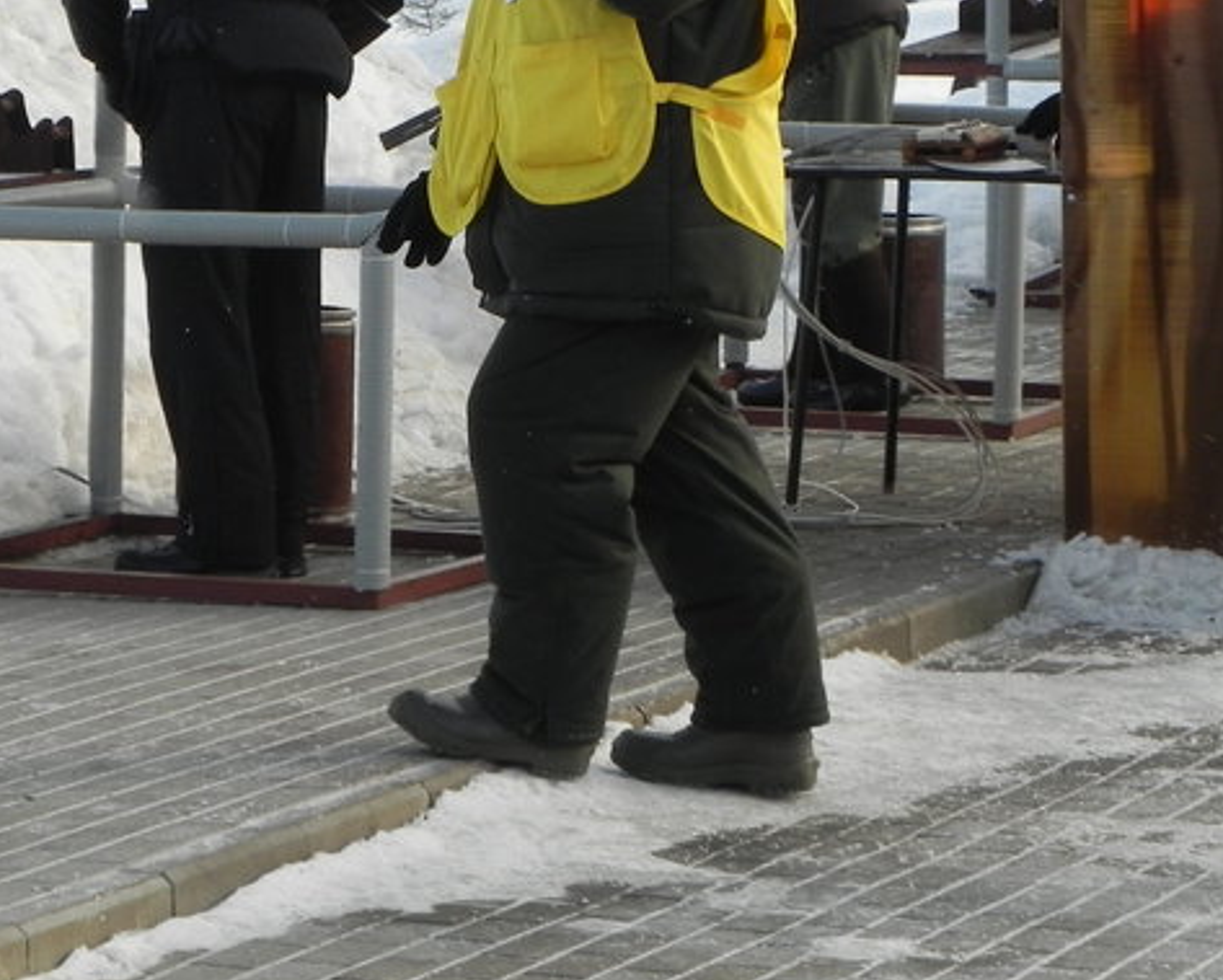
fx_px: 6990
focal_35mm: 193
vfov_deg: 8.0
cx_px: 424
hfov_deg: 10.0
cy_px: 215
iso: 160
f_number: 5.6
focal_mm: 20.8
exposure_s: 1/241
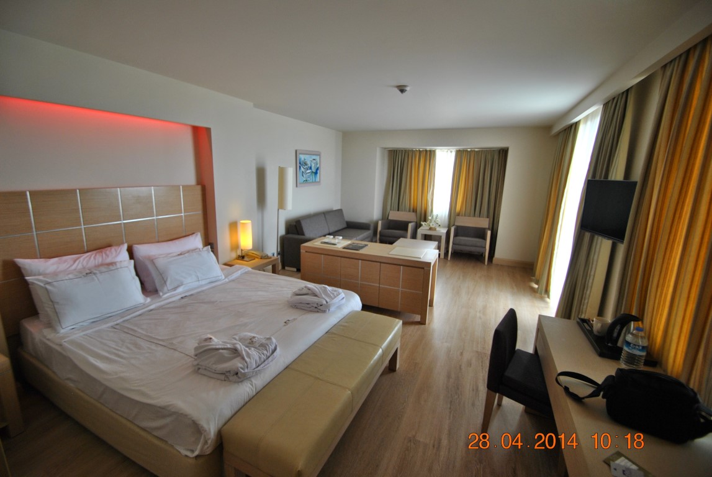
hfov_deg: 100.3
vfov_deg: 77.5
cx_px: 356
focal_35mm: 15
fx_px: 297
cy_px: 238
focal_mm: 10
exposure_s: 1/50
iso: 200
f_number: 3.5
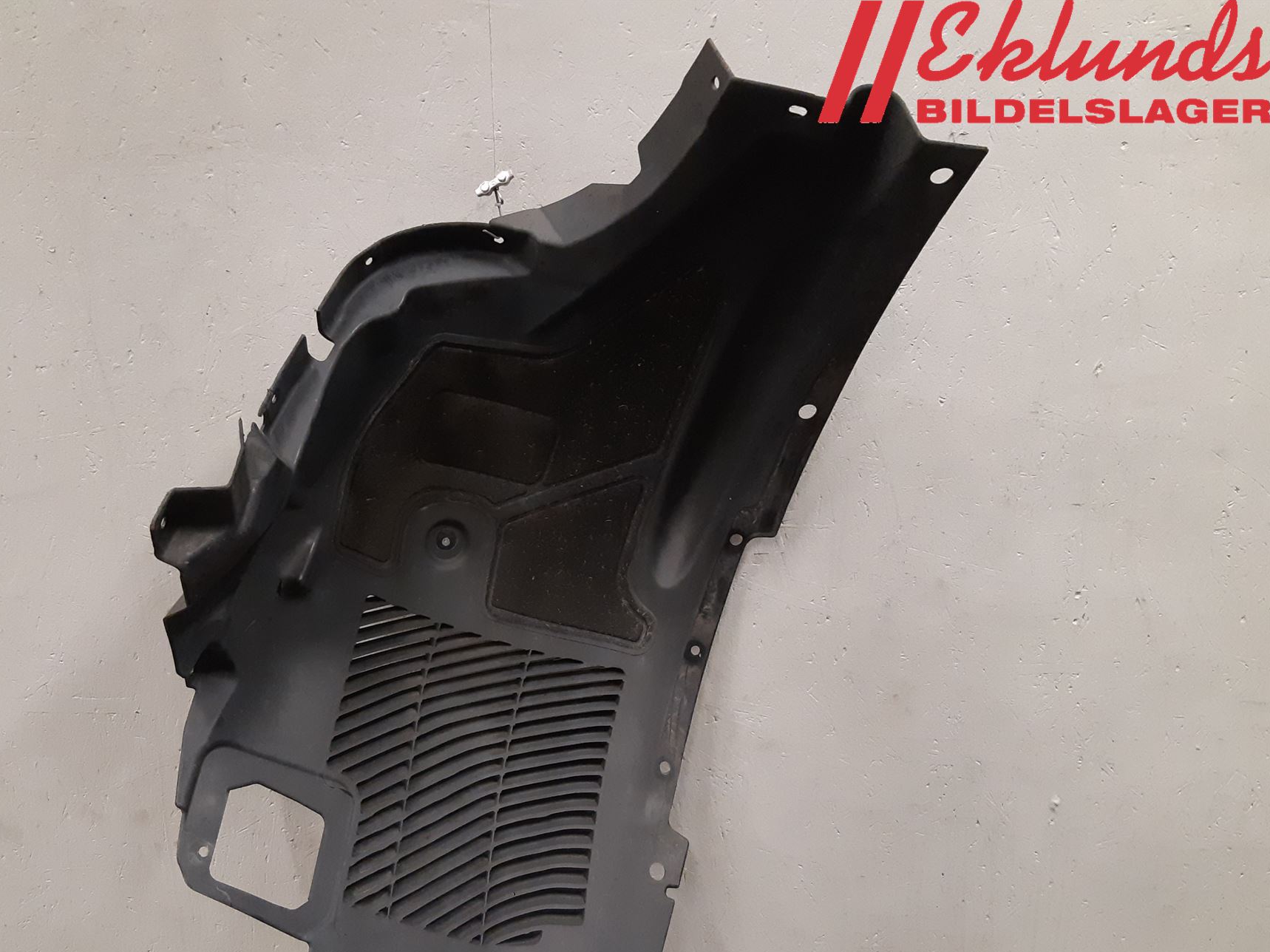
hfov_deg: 57.9
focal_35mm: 31
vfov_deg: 45.2
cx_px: 515
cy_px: 565
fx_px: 1137
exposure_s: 1/50
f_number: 1.7
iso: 320
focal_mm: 3.93
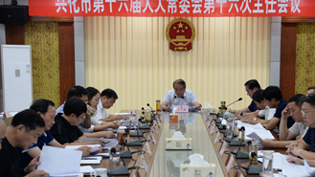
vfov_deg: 17.2
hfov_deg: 30.1
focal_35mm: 70
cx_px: 182
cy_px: 119
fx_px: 585
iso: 100
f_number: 4
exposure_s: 1/10
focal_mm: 44
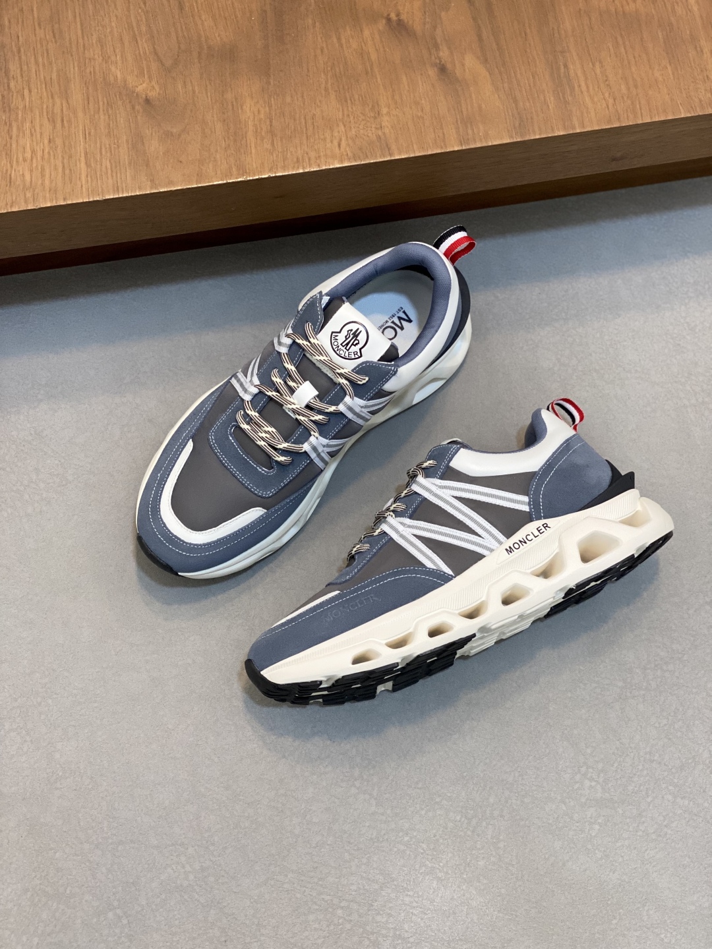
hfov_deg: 28.0
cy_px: 474
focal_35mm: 52
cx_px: 356
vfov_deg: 36.8
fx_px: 1426
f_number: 2
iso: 125
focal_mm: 6
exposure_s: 1/100
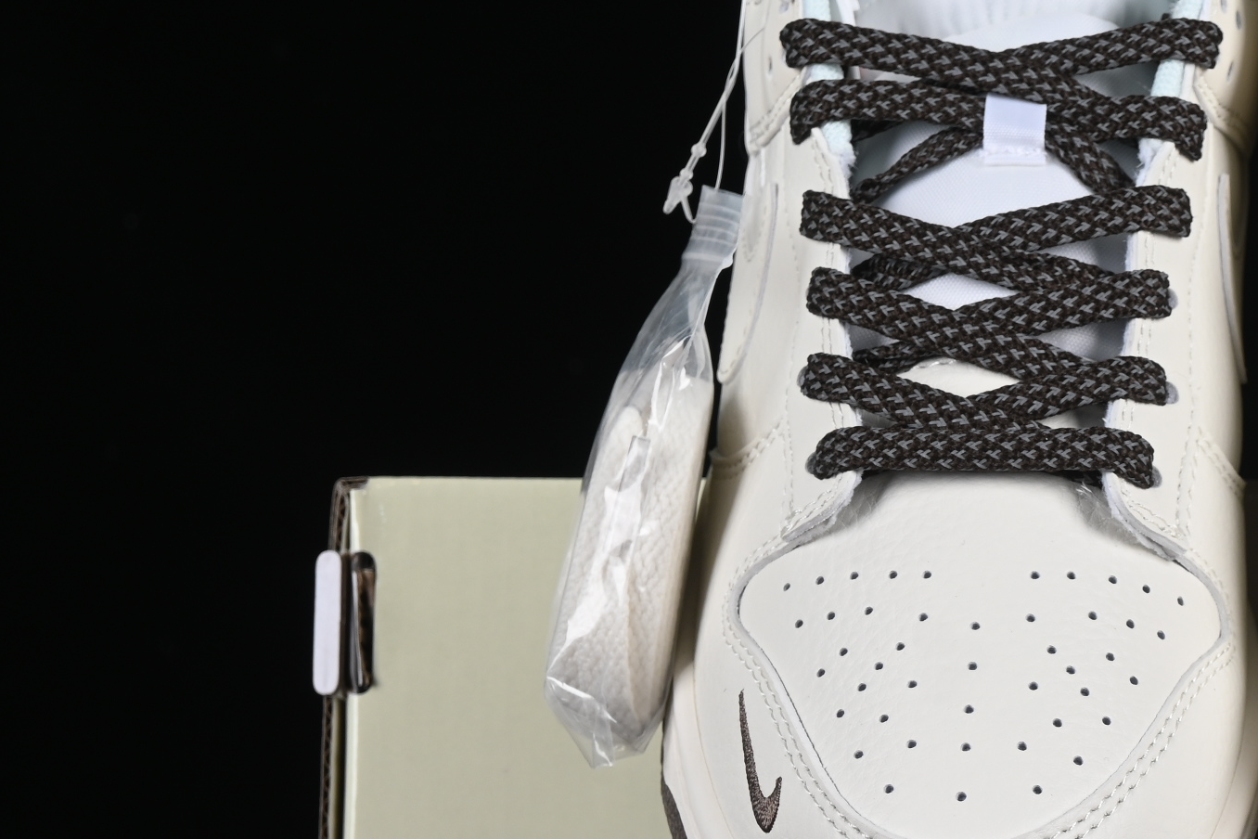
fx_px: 5381
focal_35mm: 154
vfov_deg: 8.9
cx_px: 1253
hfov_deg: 13.2
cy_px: 525
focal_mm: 50
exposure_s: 1/100
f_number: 8
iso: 160
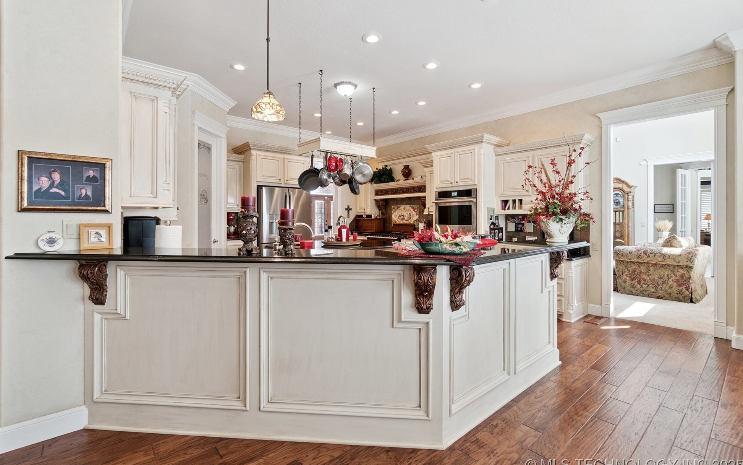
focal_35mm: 16
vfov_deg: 71.2
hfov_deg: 97.8
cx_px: 358
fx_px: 324
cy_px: 220
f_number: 6.3
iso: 200
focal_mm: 10
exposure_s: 1/40
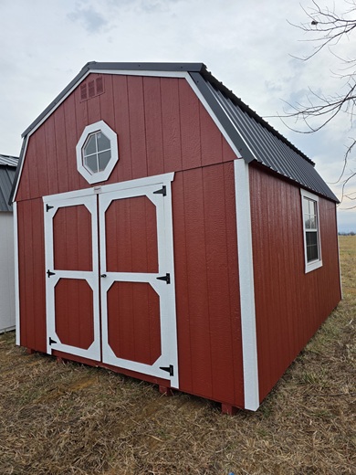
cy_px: 238
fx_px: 315
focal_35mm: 23
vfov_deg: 73.9
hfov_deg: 58.9
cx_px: 178
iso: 80
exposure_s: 1/1780
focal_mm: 6.3
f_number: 1.7
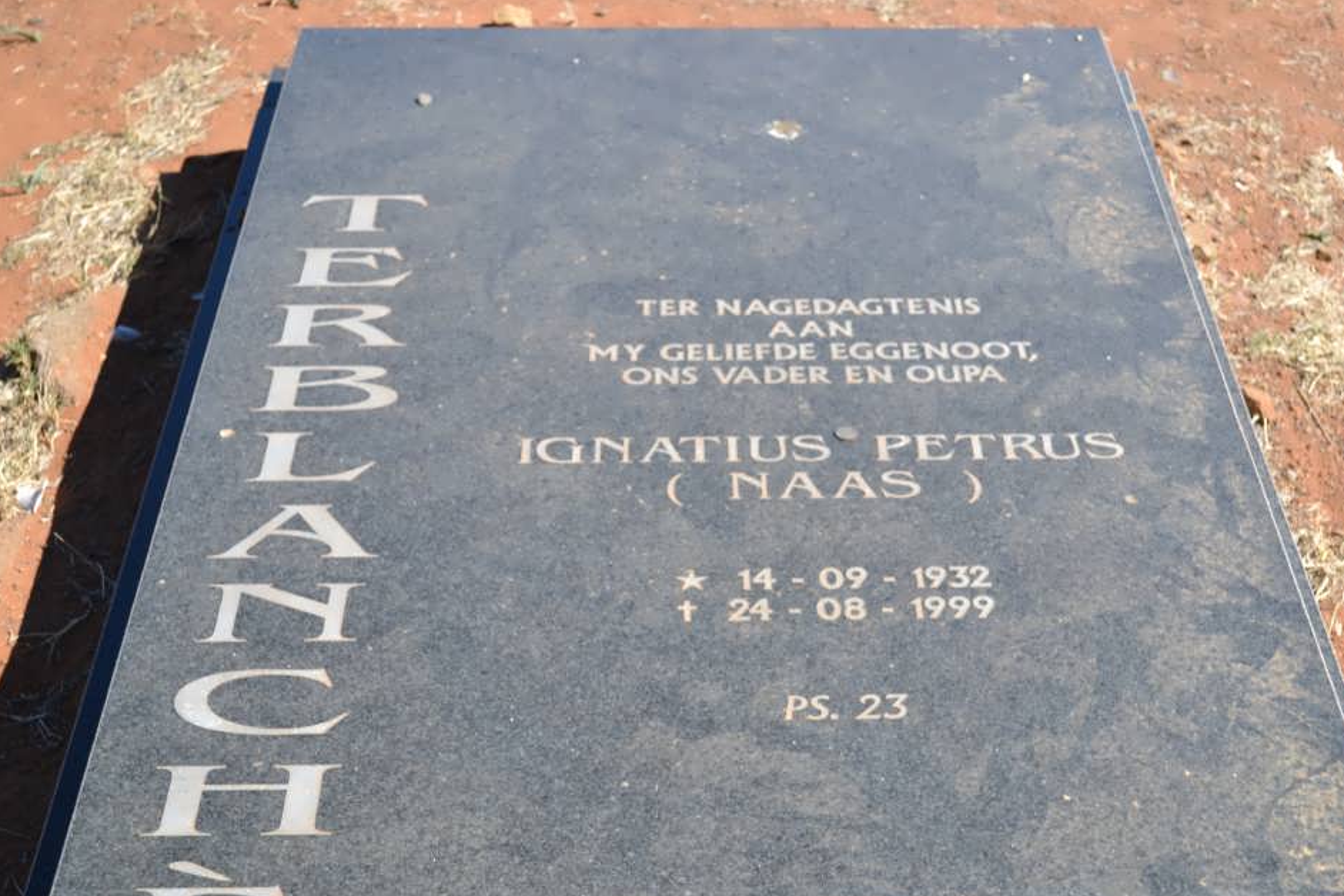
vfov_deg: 20.9
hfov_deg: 30.9
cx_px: 760
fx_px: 2426
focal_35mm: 65
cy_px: 521
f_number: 5.6
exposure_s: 1/125
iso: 140
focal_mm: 34
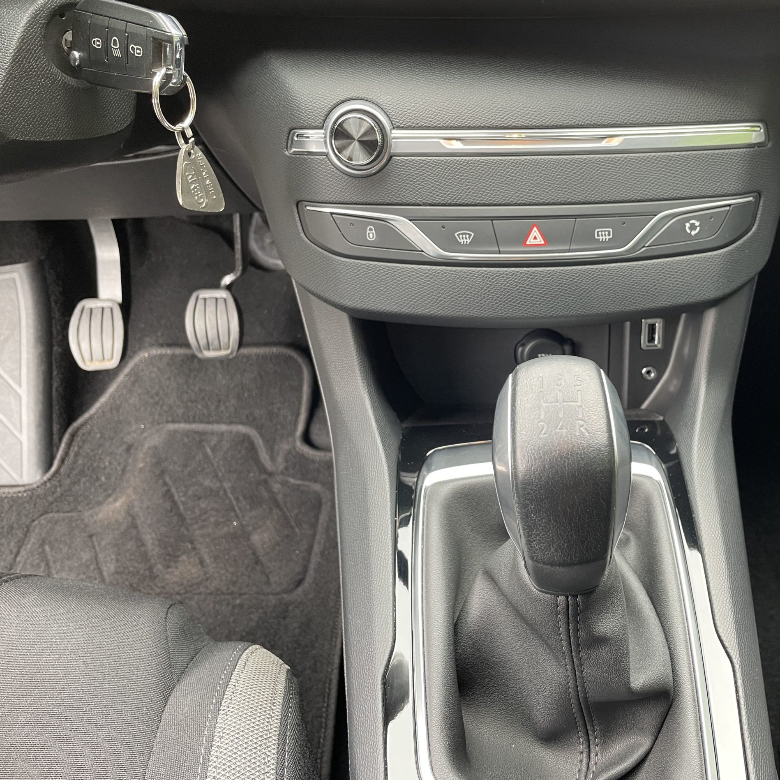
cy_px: 390
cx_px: 520
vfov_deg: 52.5
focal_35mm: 31
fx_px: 790
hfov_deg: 51.6
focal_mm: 4.2
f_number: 1.6
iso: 125
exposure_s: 1/60
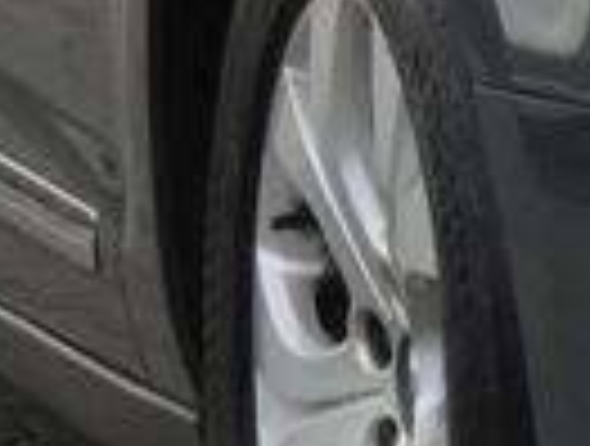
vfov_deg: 1.9
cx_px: 1455
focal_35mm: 779
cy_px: -473
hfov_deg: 2.5
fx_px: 13314
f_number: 5.6
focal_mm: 17.9
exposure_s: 1/80
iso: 125
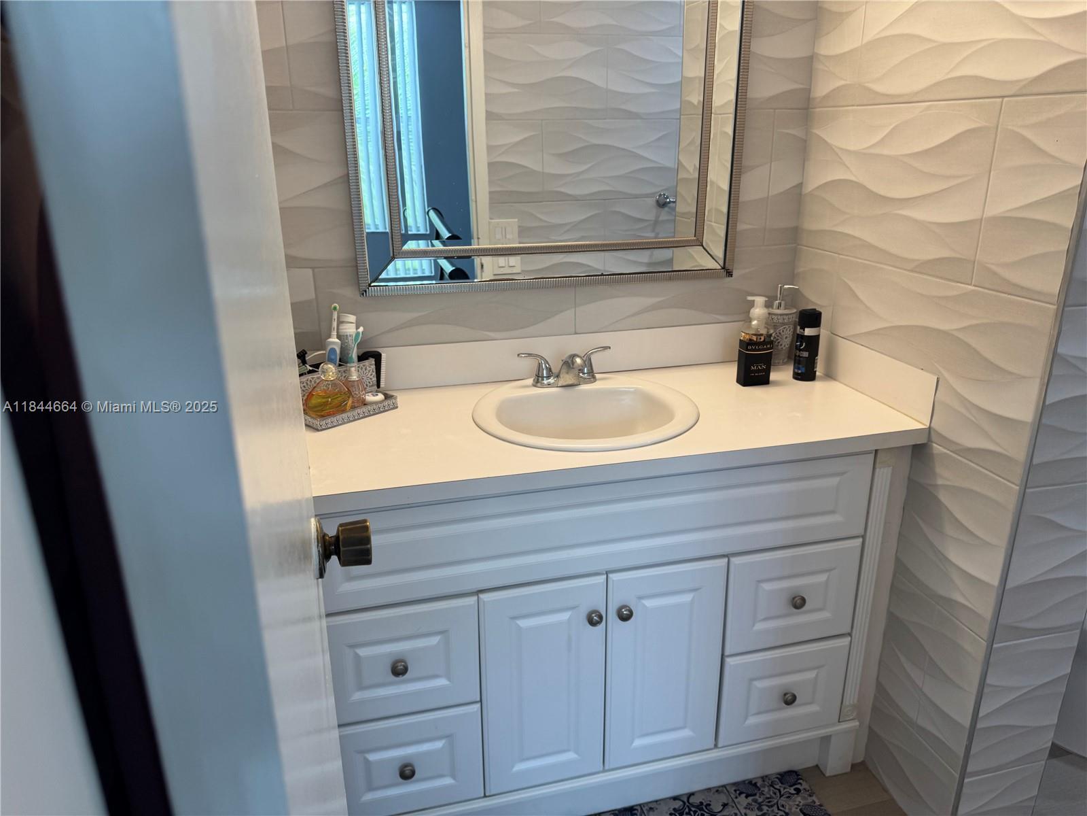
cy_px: 408
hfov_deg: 71.6
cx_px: 544
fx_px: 754
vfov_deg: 56.8
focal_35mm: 24
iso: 80
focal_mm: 6.76
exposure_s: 1/120
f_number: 1.78
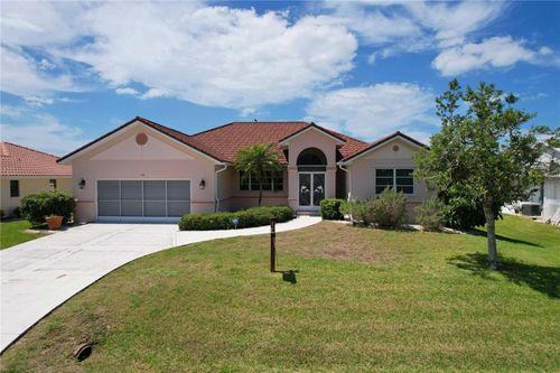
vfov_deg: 57.2
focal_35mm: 22
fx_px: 342
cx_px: 280
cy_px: 186
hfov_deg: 78.6
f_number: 2.8
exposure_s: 1/4000
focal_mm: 8.38
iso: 130
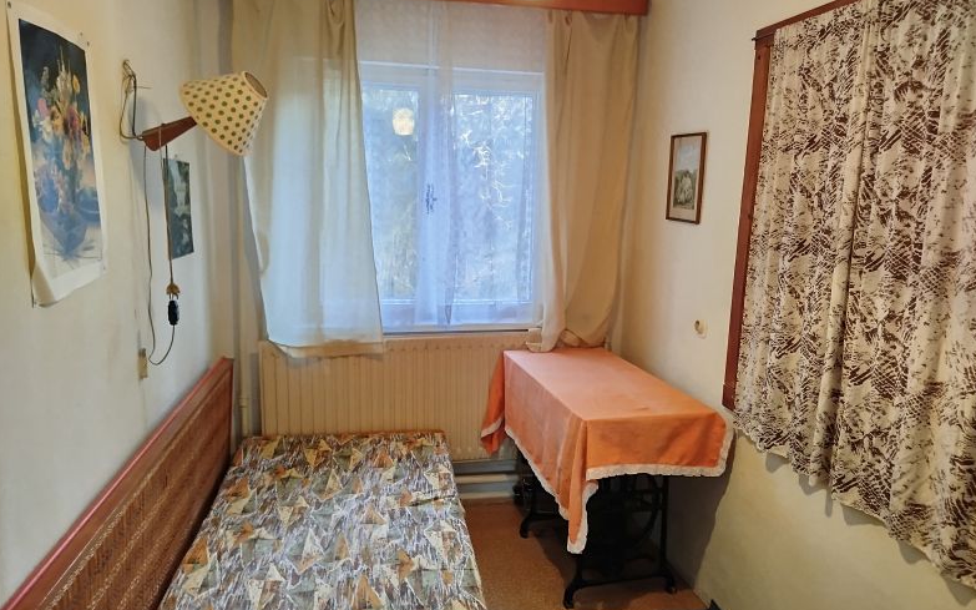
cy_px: 294
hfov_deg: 70.4
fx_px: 691
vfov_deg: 47.6
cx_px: 492
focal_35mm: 26
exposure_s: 1/25
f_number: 1.7
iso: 320
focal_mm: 5.31
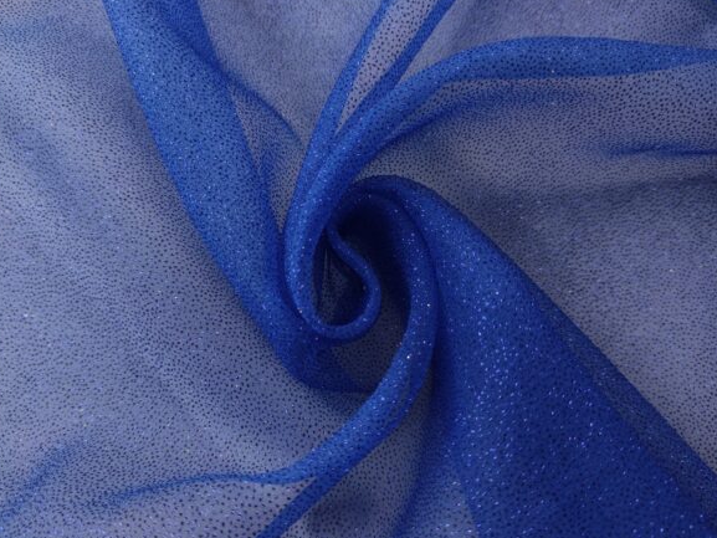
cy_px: 270
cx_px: 357
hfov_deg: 67.3
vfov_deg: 53.1
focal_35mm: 26
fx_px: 539
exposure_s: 1/160
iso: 160
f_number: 1.89
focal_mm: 5.43
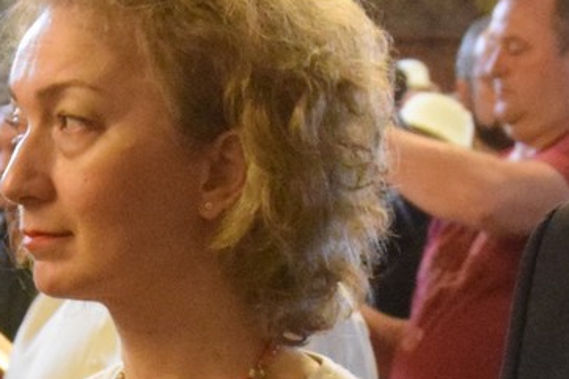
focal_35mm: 222
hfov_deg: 9.3
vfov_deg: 6.1
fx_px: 3507
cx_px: 280
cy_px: 486
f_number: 4
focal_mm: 28
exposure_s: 1/30
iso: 6400
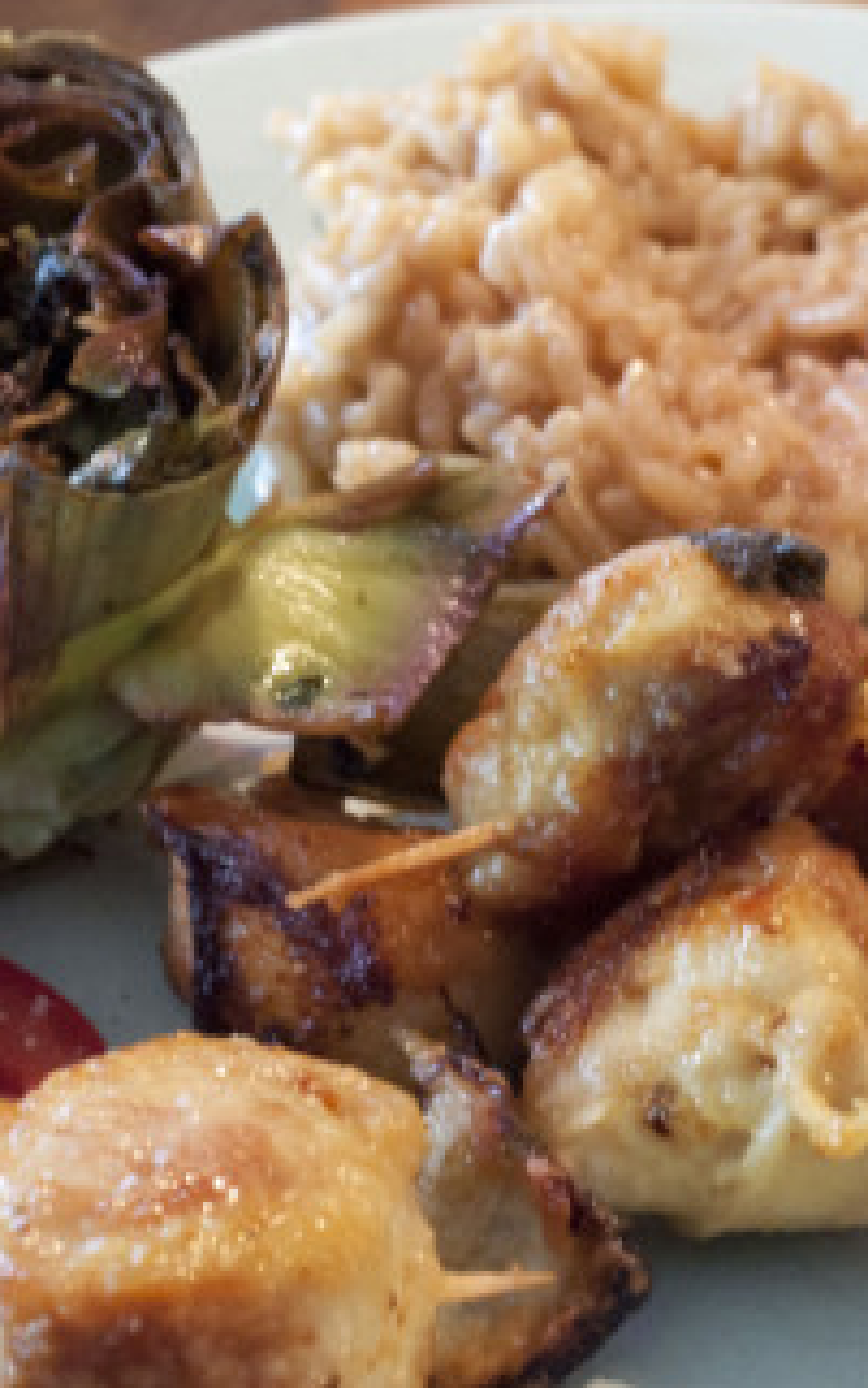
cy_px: 720
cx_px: 661
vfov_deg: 15.1
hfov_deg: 9.5
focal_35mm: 138
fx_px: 5216
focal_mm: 50
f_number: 6.3
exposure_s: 1/25
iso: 3200
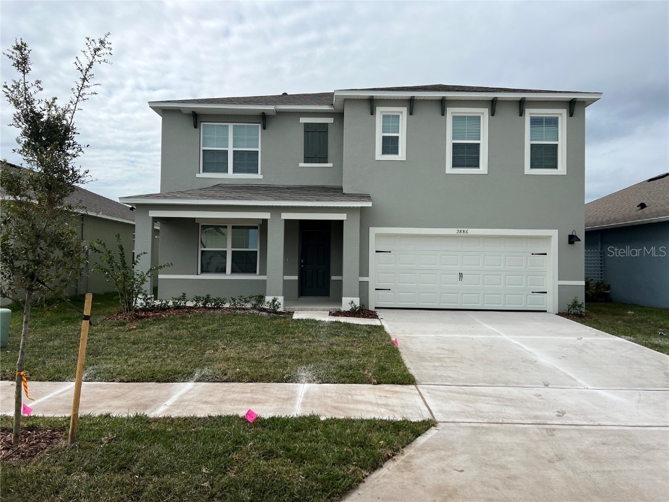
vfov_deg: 53.1
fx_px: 502
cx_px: 334
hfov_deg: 67.3
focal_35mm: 26
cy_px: 251
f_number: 1.5
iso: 50
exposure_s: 1/6993
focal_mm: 5.7
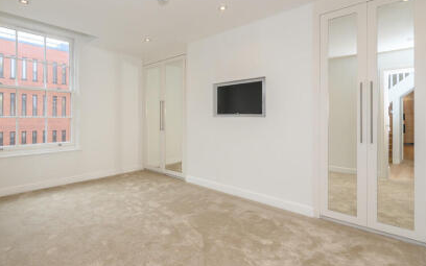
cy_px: 116
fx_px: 221
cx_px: 189
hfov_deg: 87.6
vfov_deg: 62.0
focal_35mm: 19
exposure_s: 1/100
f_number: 8
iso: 640
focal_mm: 16
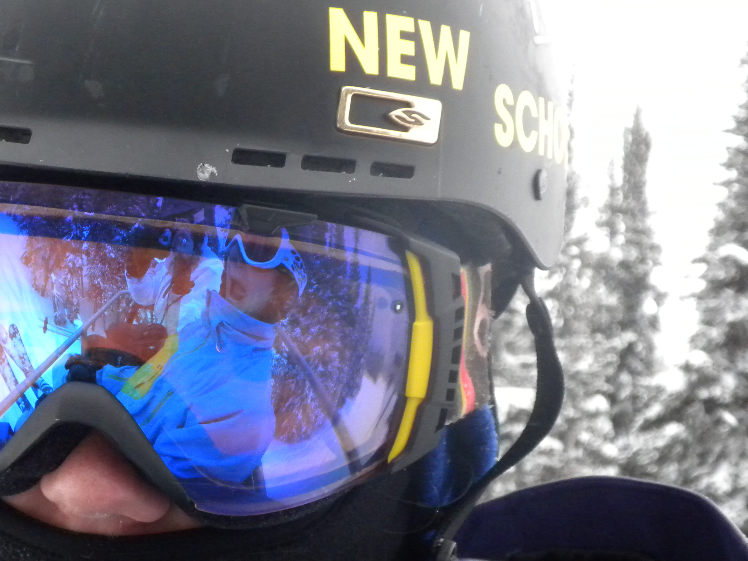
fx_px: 2161
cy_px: 395
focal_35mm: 100
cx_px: 168
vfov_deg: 14.8
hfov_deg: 19.5
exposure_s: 1/244
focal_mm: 10.7
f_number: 4.7
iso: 400
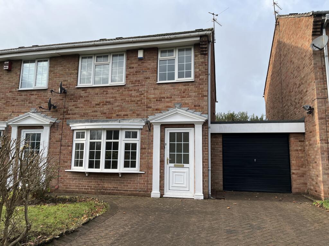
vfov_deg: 53.1
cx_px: 164
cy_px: 123
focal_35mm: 26
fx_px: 247
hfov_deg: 67.3
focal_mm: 5.1
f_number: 1.6
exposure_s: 1/1106
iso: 50
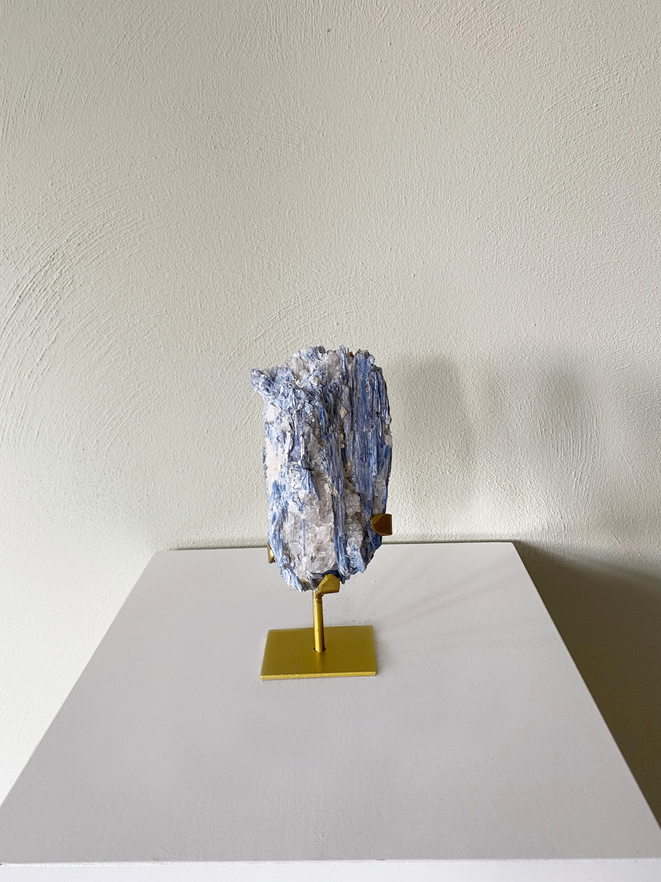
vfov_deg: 67.3
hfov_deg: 53.1
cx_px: 330
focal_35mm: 26
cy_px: 441
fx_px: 662
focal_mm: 4.25
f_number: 1.8
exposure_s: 1/50
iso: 64
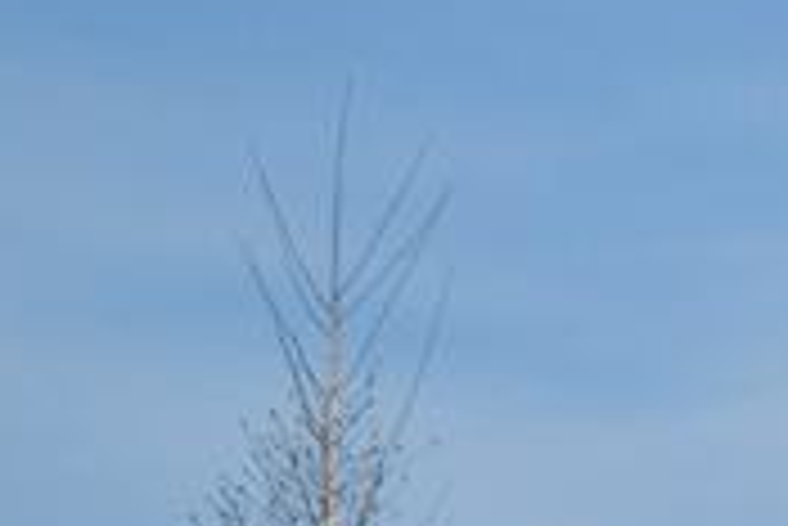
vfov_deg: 2.8
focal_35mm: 493
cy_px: 1380
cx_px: 2148
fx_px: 10800
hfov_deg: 4.1
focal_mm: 48
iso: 100
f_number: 6.3
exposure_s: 1/1000
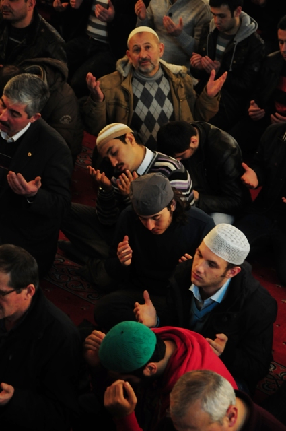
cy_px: 216
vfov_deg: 18.2
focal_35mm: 112
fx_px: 1344
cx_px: 143
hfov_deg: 12.1
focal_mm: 75
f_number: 5.6
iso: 1000
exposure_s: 1/15
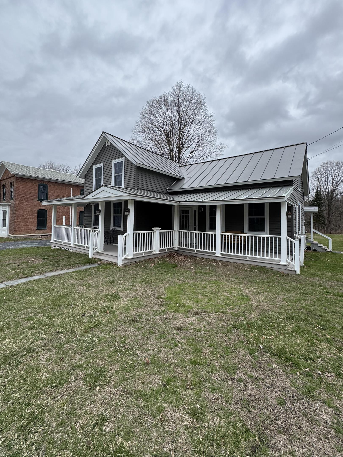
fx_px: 198
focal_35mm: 15
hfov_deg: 81.7
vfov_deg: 98.0
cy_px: 213
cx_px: 176
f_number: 2.2
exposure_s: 1/548
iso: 40
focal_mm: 2.22
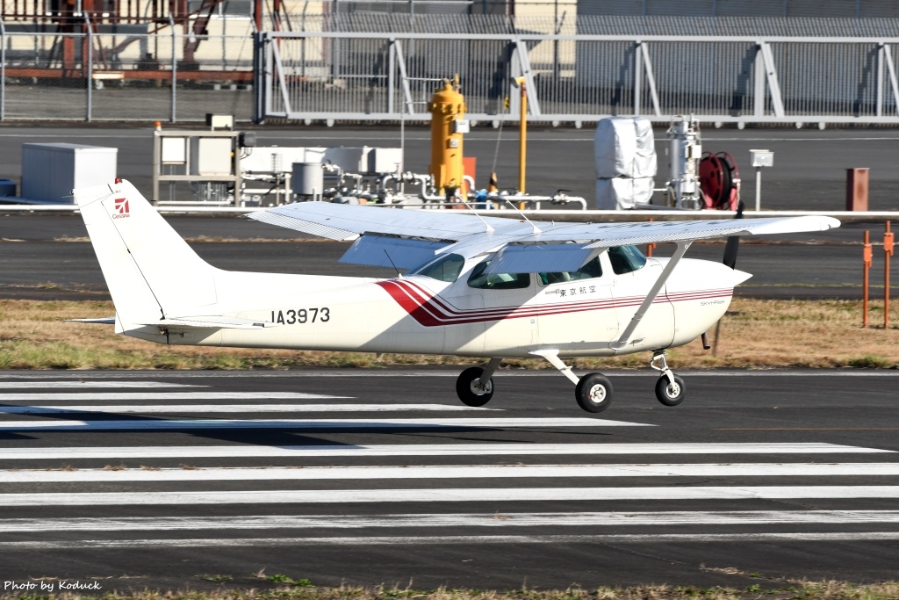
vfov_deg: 2.6
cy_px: 300
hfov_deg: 3.9
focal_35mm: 525
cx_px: 450
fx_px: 13111
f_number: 8
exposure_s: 1/1000
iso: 400
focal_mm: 350
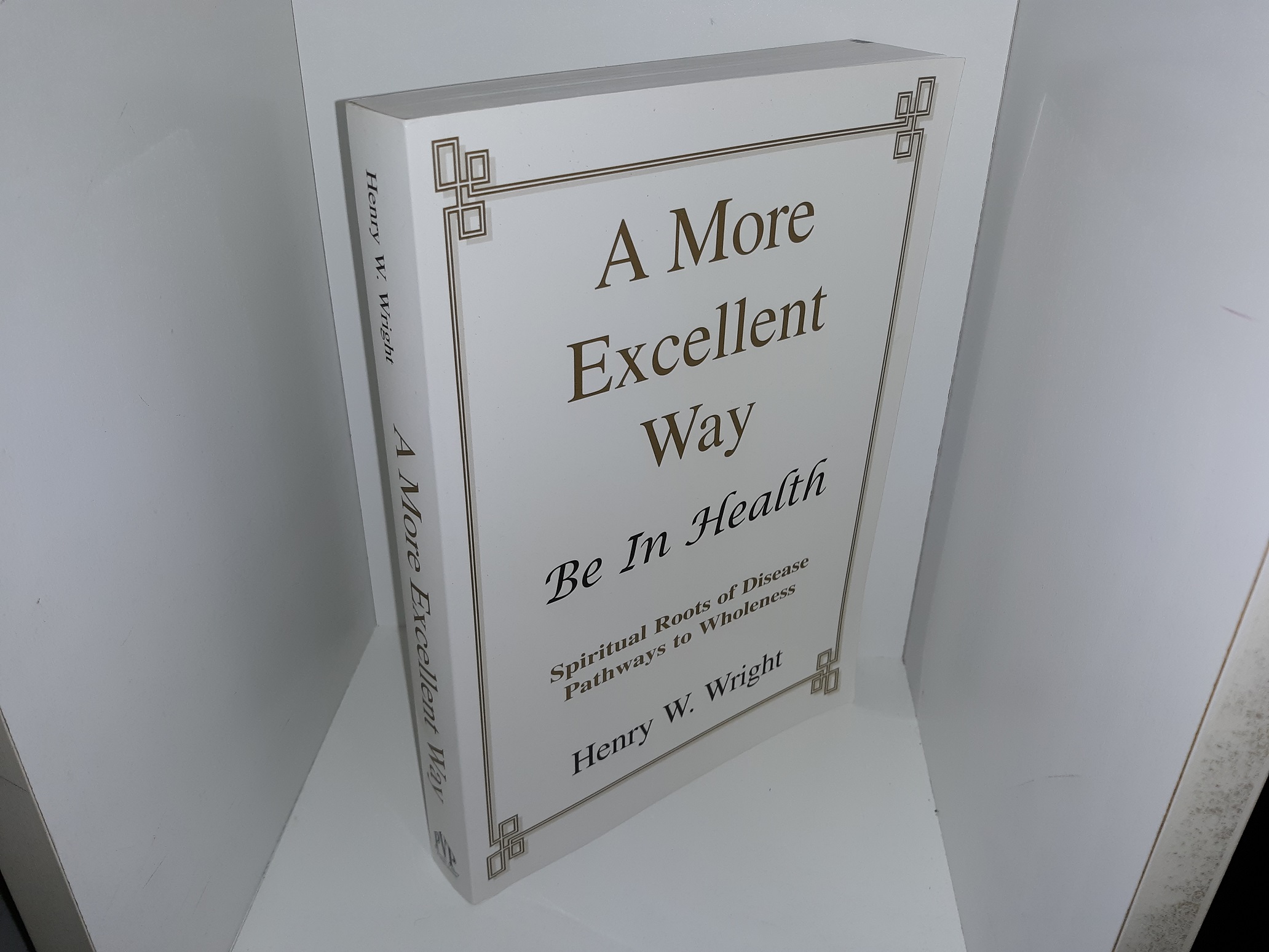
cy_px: 476
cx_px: 634
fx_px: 1026
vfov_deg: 49.7
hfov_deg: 63.4
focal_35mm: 28
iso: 40
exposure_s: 1/198
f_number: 1.7
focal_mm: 3.7
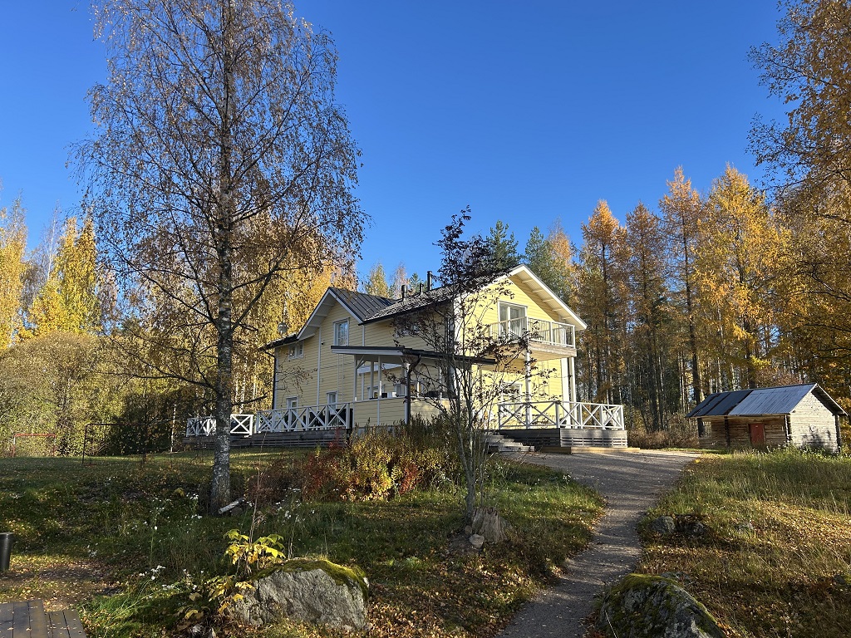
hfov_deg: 67.3
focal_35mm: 26
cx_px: 426
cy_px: 319
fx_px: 639
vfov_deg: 53.1
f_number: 1.5
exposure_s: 1/1621
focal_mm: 5.7
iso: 50
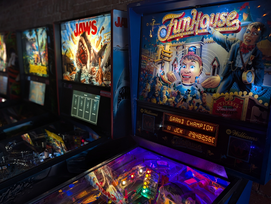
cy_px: 121
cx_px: 130
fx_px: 227
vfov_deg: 48.1
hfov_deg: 61.6
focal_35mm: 29
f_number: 1.68
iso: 83
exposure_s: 1/61
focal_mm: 6.9
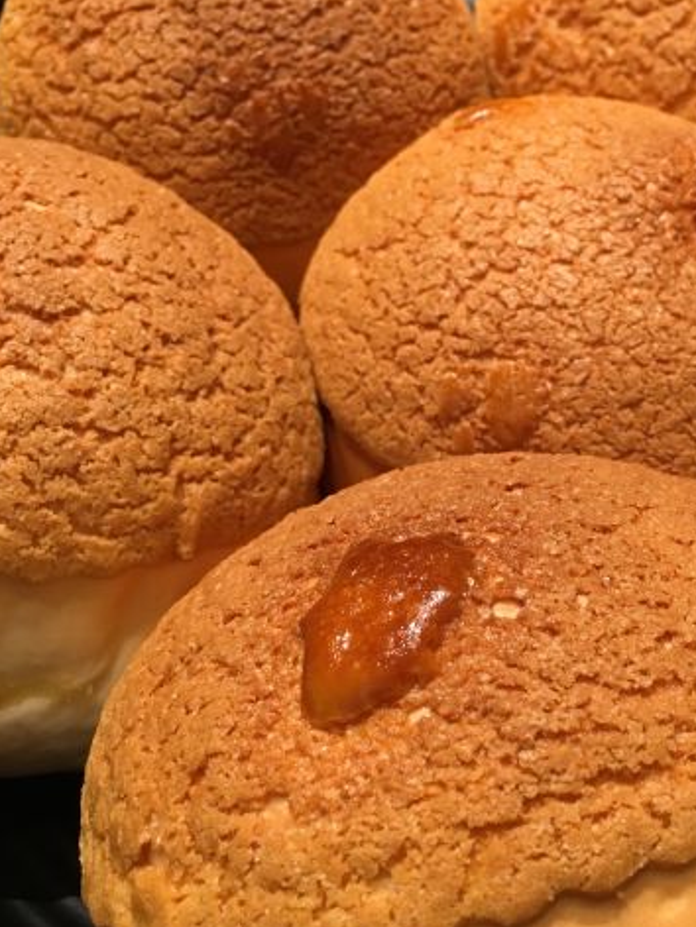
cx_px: 467
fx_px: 1153
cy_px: 479
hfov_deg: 33.3
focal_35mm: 43
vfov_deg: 43.8
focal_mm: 4.15
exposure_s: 1/33
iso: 160
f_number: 2.2
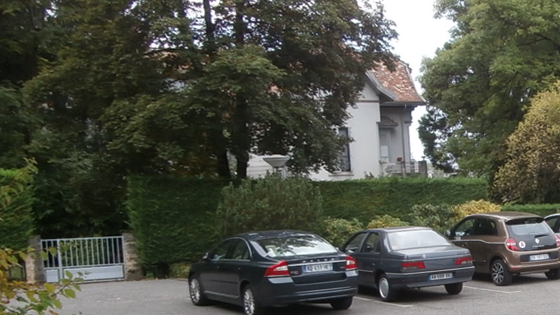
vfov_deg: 19.1
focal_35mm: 62
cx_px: 601
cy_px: 280
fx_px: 921
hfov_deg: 30.6
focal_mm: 4.2
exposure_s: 1/250
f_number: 3
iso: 100
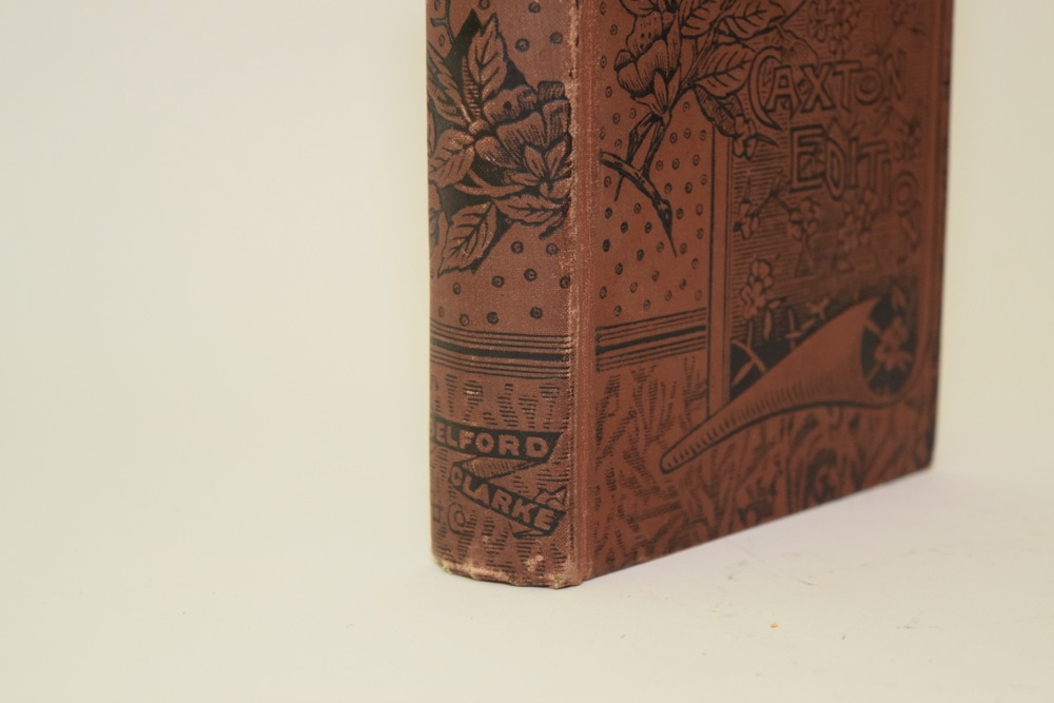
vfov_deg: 16.6
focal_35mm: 82
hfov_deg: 24.6
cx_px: 527
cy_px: 352
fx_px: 2416
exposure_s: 1/60
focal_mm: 55
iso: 1600
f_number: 5.6
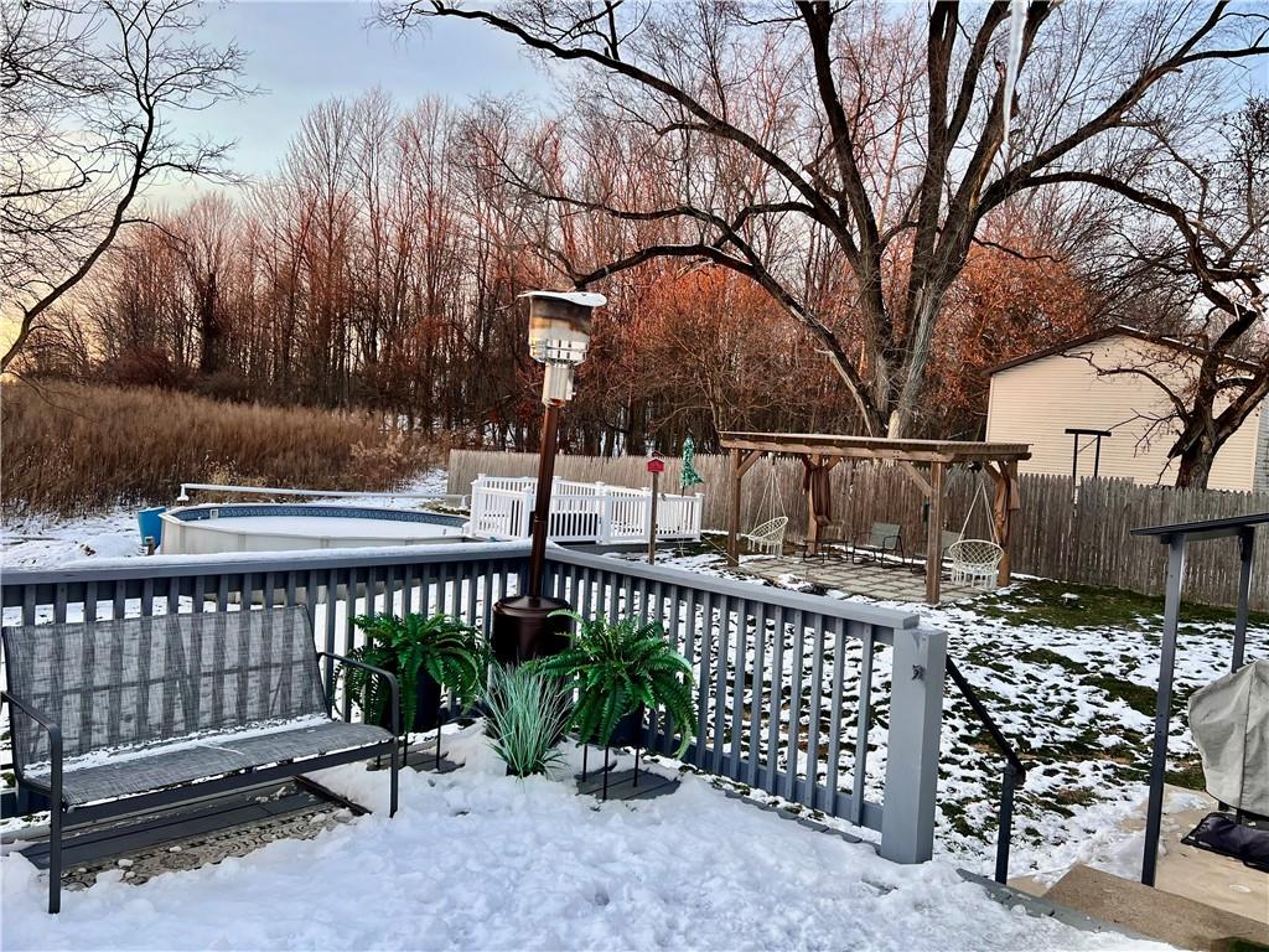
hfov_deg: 67.3
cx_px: 634
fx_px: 953
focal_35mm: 26
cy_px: 476
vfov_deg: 53.1
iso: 80
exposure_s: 1/121
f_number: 1.5
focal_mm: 5.7
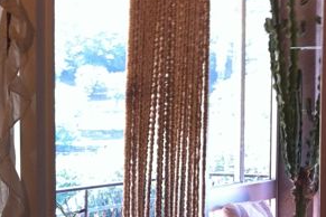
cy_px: 207
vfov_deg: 15.3
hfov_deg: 21.6
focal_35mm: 88
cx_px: -55
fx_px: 797
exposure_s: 1/60
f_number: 2.8
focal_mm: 3.85
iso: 100
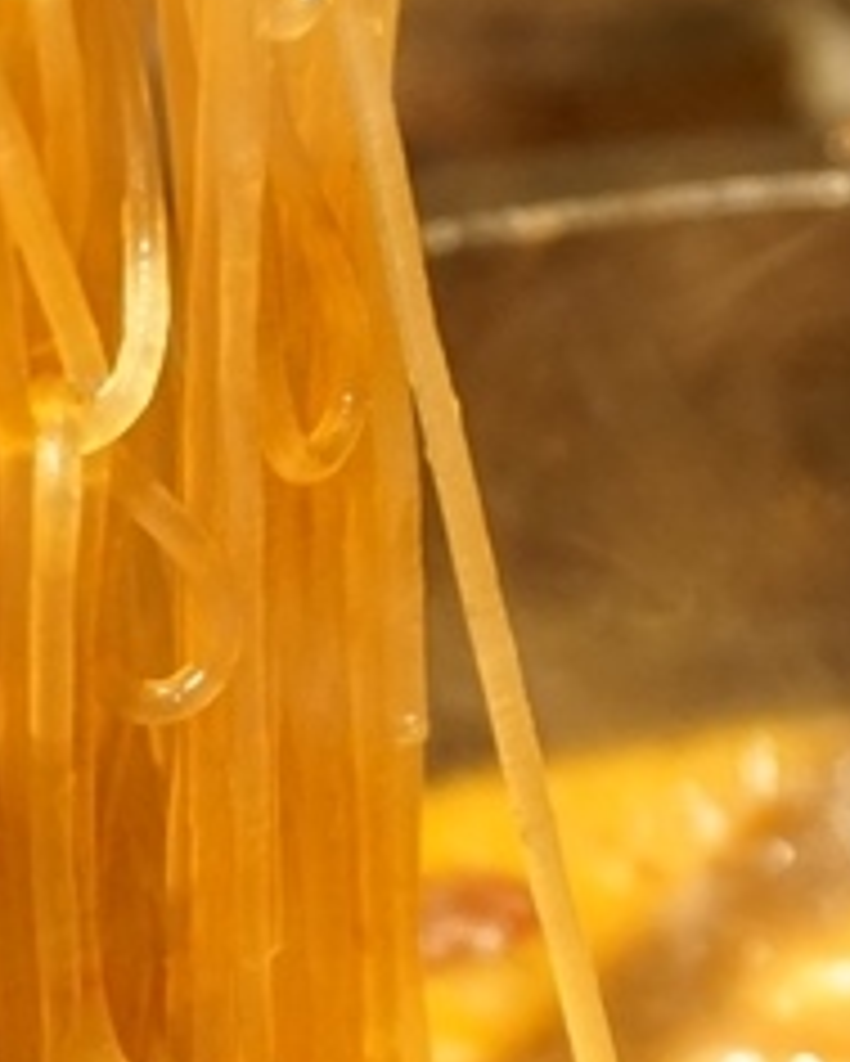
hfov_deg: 8.2
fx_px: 5940
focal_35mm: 189
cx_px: 490
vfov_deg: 10.2
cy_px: 286
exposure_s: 1/60
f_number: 5
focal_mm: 31
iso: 1250
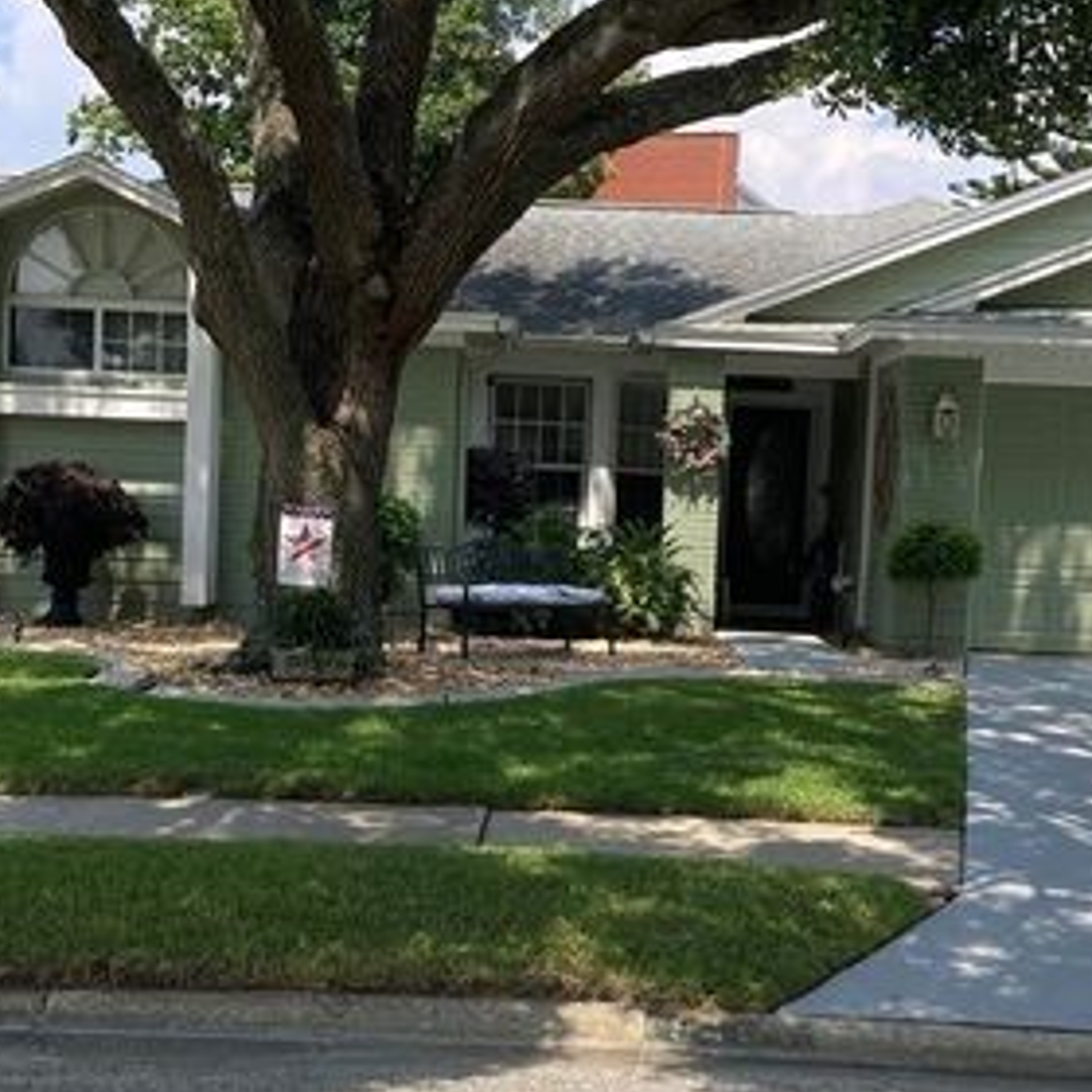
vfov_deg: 29.0
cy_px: 657
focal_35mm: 59
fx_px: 2106
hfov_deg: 29.1
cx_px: 601
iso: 20
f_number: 1.8
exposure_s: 1/1429
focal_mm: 3.99
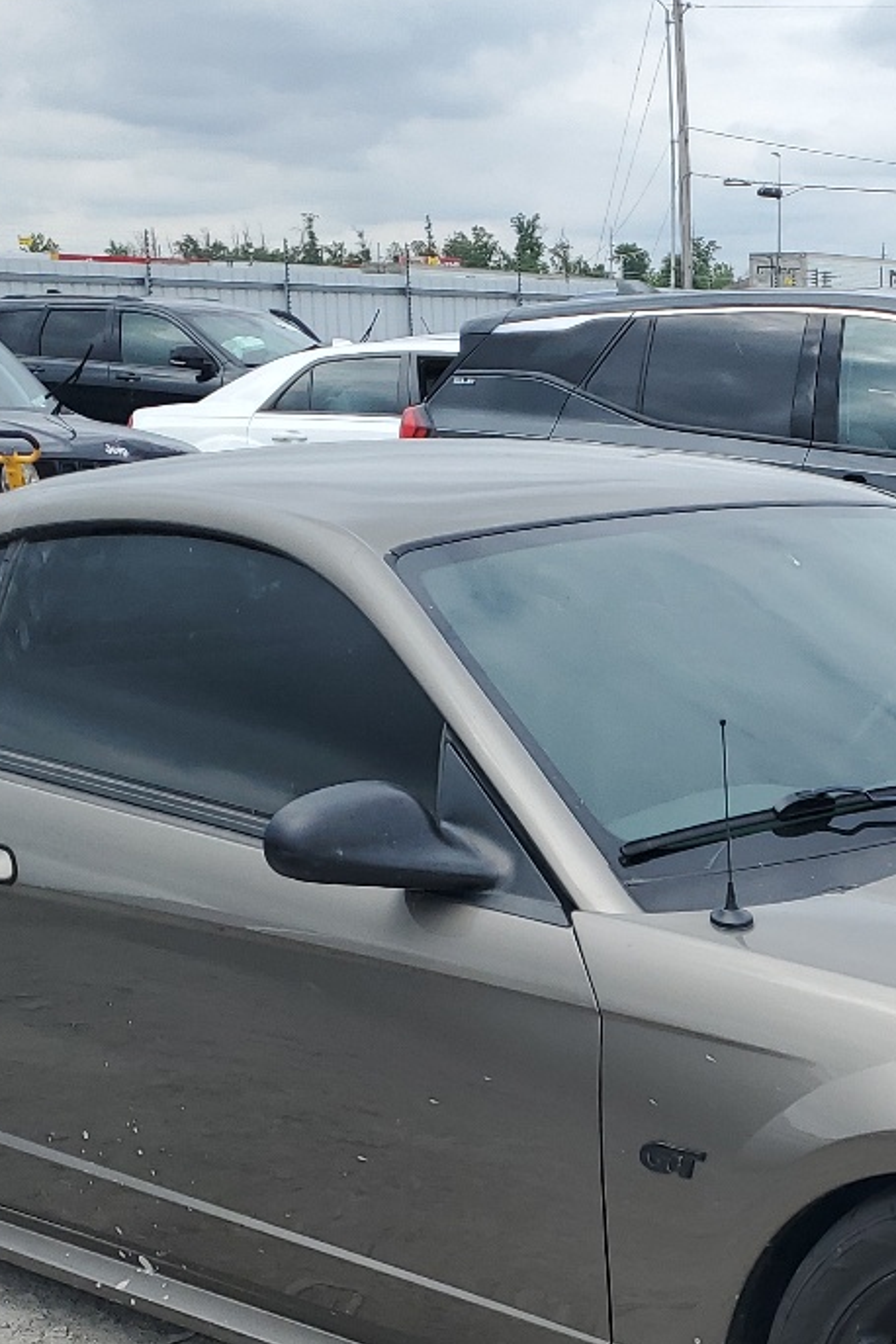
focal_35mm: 63
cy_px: 1148
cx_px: 878
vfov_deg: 30.8
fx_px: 2352
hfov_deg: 20.9
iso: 50
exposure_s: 1/1667
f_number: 1.5
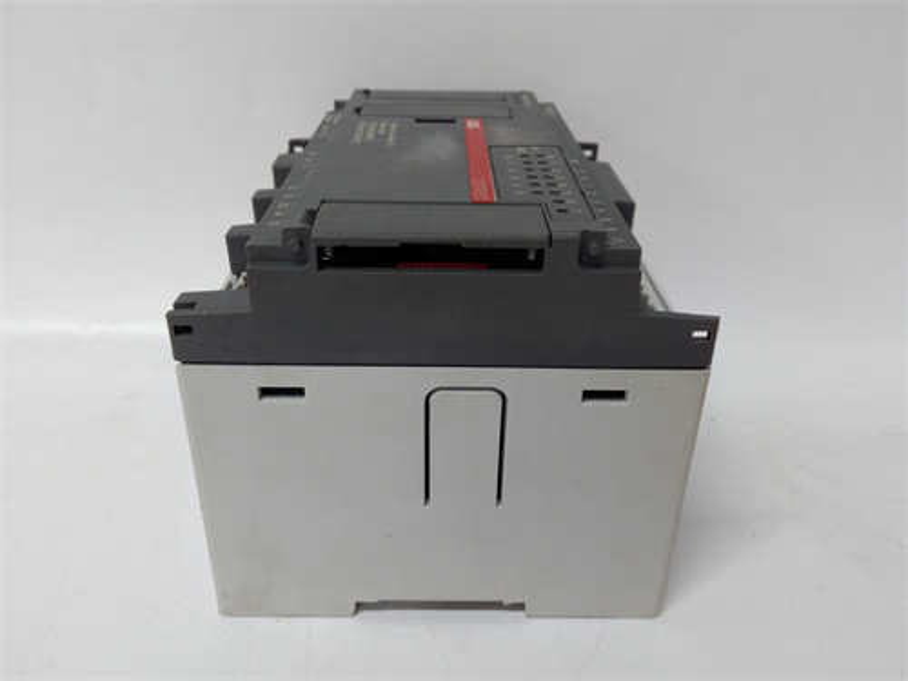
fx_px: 708
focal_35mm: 27
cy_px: 340
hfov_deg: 65.3
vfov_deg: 51.4
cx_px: 454
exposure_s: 1/33
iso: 224
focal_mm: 3.79
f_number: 2
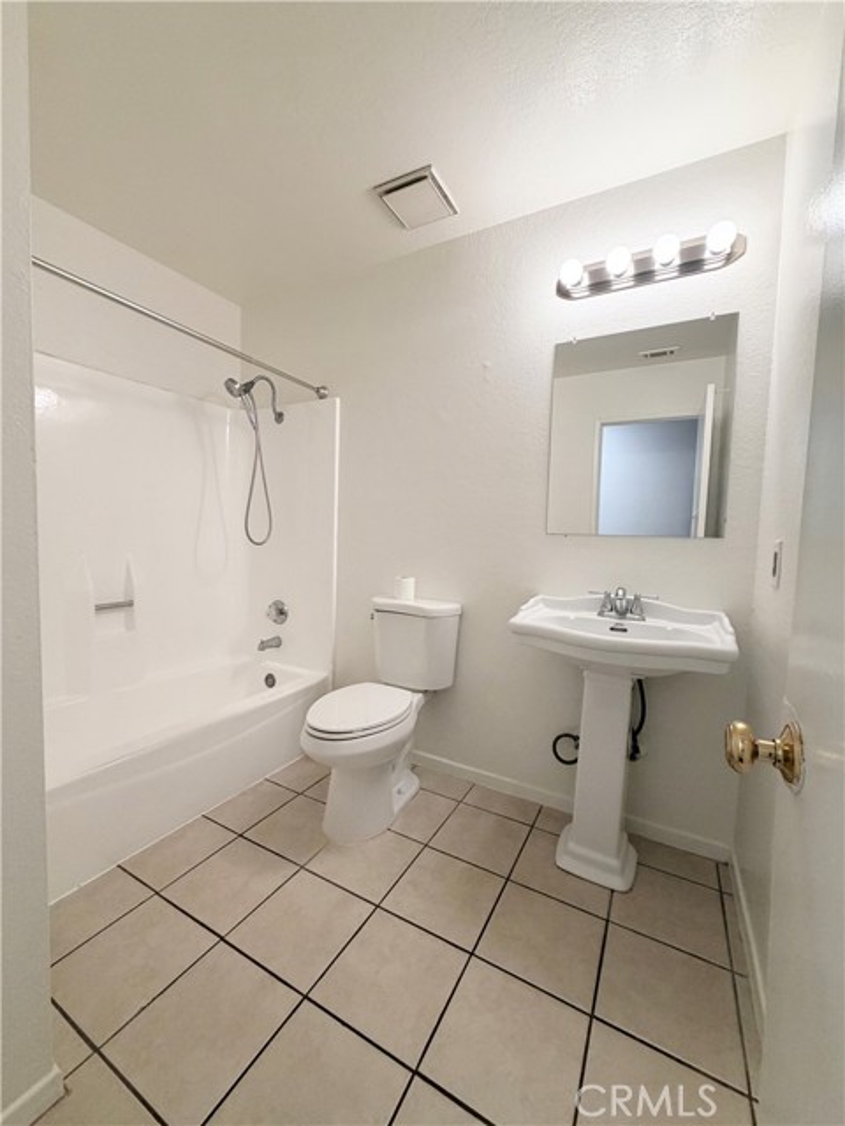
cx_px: 422
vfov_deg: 102.1
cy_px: 563
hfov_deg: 85.7
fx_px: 456
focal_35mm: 14
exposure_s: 1/120
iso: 160
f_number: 2.2
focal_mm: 2.22
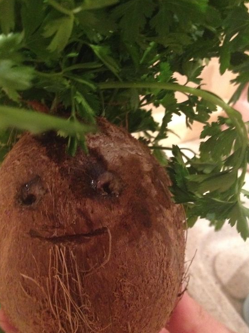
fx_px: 432
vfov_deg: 42.1
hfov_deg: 32.0
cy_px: 159
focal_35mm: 45
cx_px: 96
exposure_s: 1/15
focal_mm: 4.28
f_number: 2.4
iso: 500
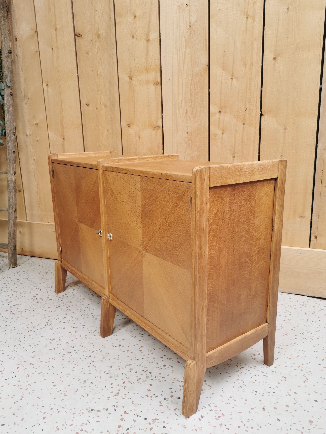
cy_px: 220
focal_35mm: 28
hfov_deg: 49.7
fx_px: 352
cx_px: 163
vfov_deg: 63.4
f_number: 1.8
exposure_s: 1/115
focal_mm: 5.58
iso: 50
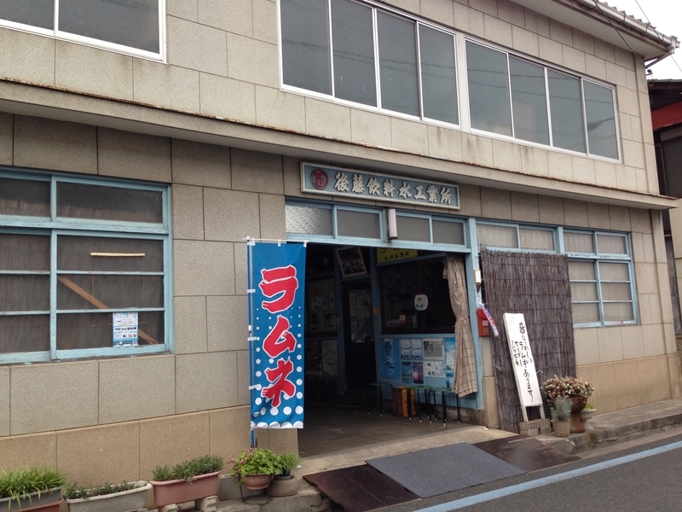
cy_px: 256
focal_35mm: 33
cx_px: 341
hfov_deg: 55.4
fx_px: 650
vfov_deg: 42.9
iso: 50
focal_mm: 4.12
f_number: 2.4
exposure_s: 1/24
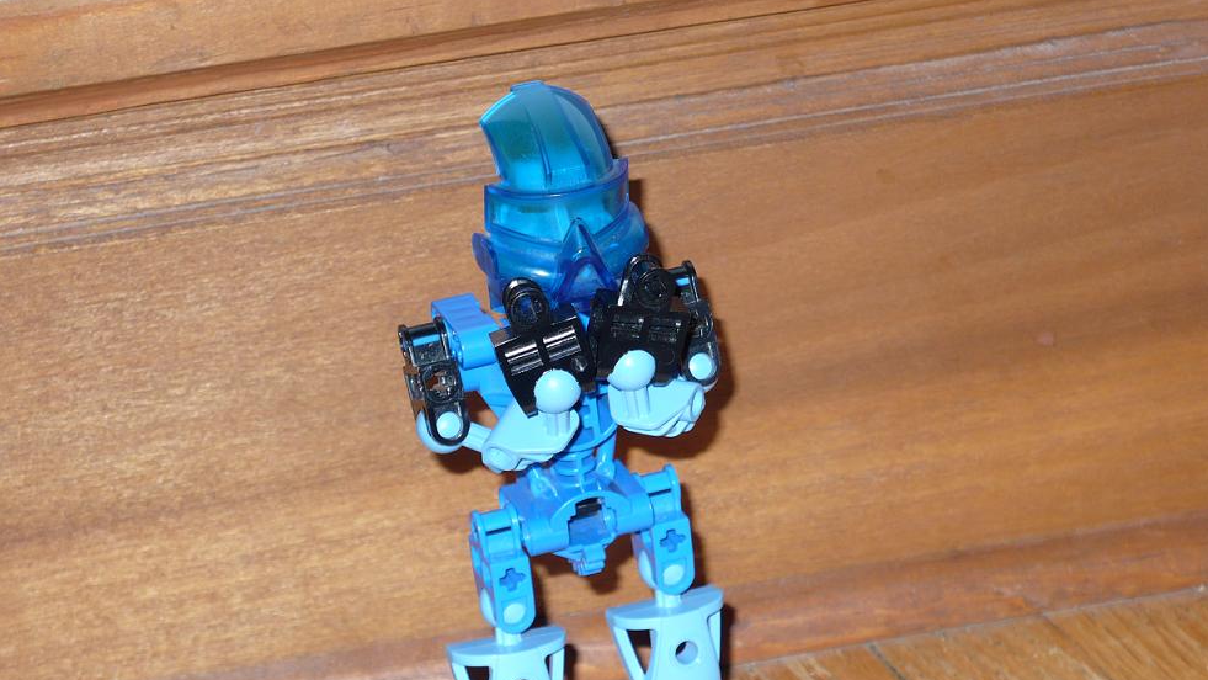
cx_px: 605
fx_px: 4132
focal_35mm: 129
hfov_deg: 16.6
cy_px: 352
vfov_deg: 9.4
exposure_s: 1/30
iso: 100
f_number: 3.7
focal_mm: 19.4
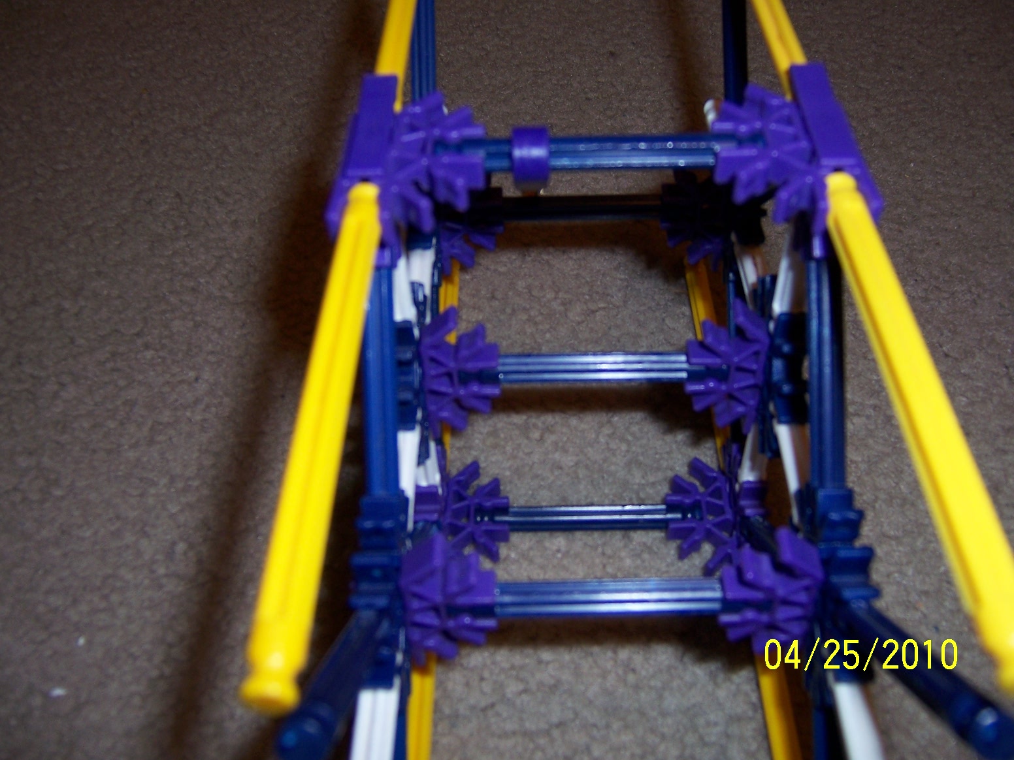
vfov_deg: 42.9
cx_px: 507
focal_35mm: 33
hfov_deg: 55.4
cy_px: 380
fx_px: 967
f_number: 2.8
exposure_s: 1/60
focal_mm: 5.5
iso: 80
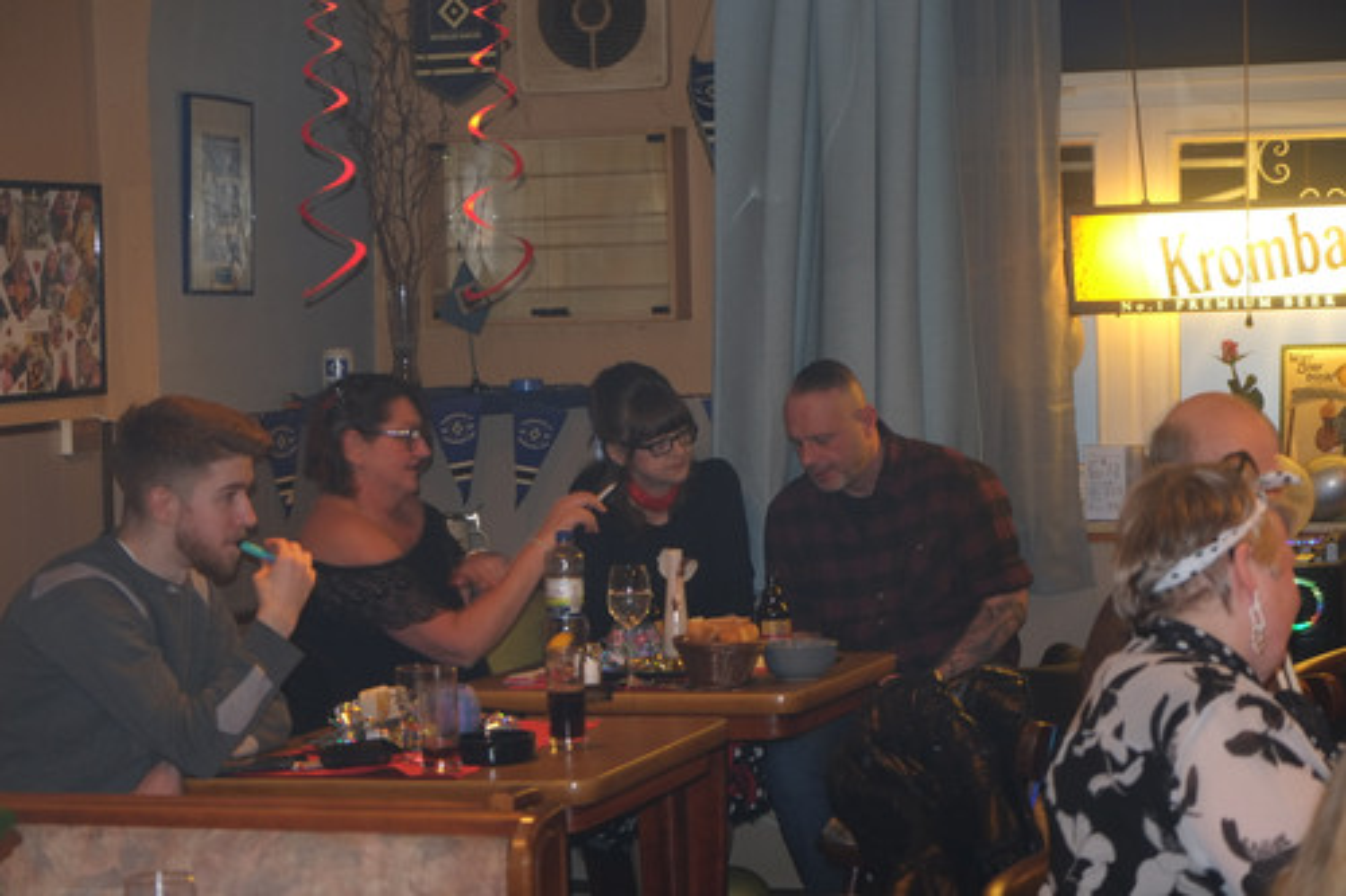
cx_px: 673
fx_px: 3102
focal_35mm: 83
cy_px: 448
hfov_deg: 24.5
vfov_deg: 16.4
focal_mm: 55
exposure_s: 1/15
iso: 800
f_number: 4
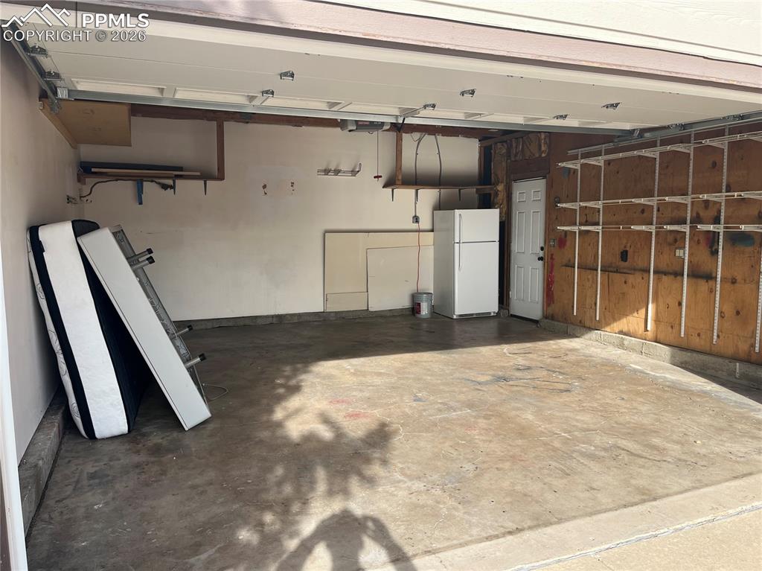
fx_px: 572
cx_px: 381
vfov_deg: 53.0
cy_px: 286
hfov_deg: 67.3
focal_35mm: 26
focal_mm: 5.1
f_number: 1.6
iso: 50
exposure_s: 1/1252
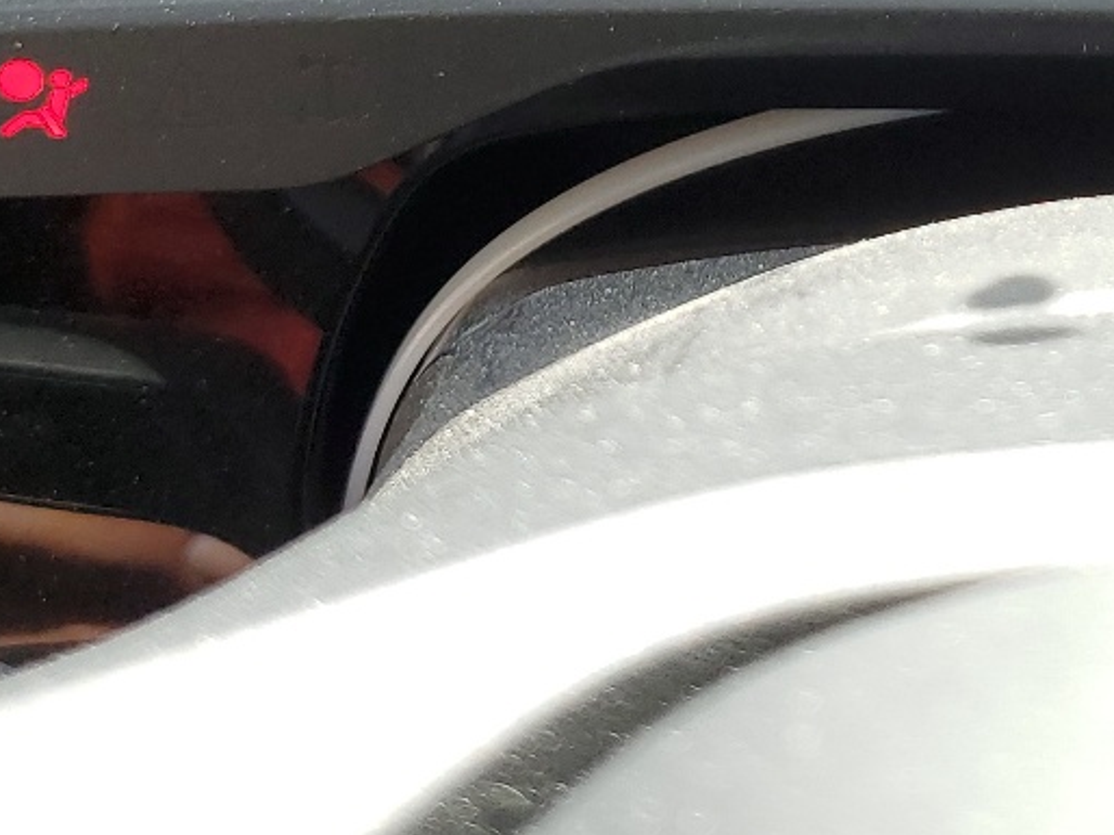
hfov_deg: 23.2
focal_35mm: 81
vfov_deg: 17.0
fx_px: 2605
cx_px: 1094
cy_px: -288
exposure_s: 1/435
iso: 50
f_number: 1.5
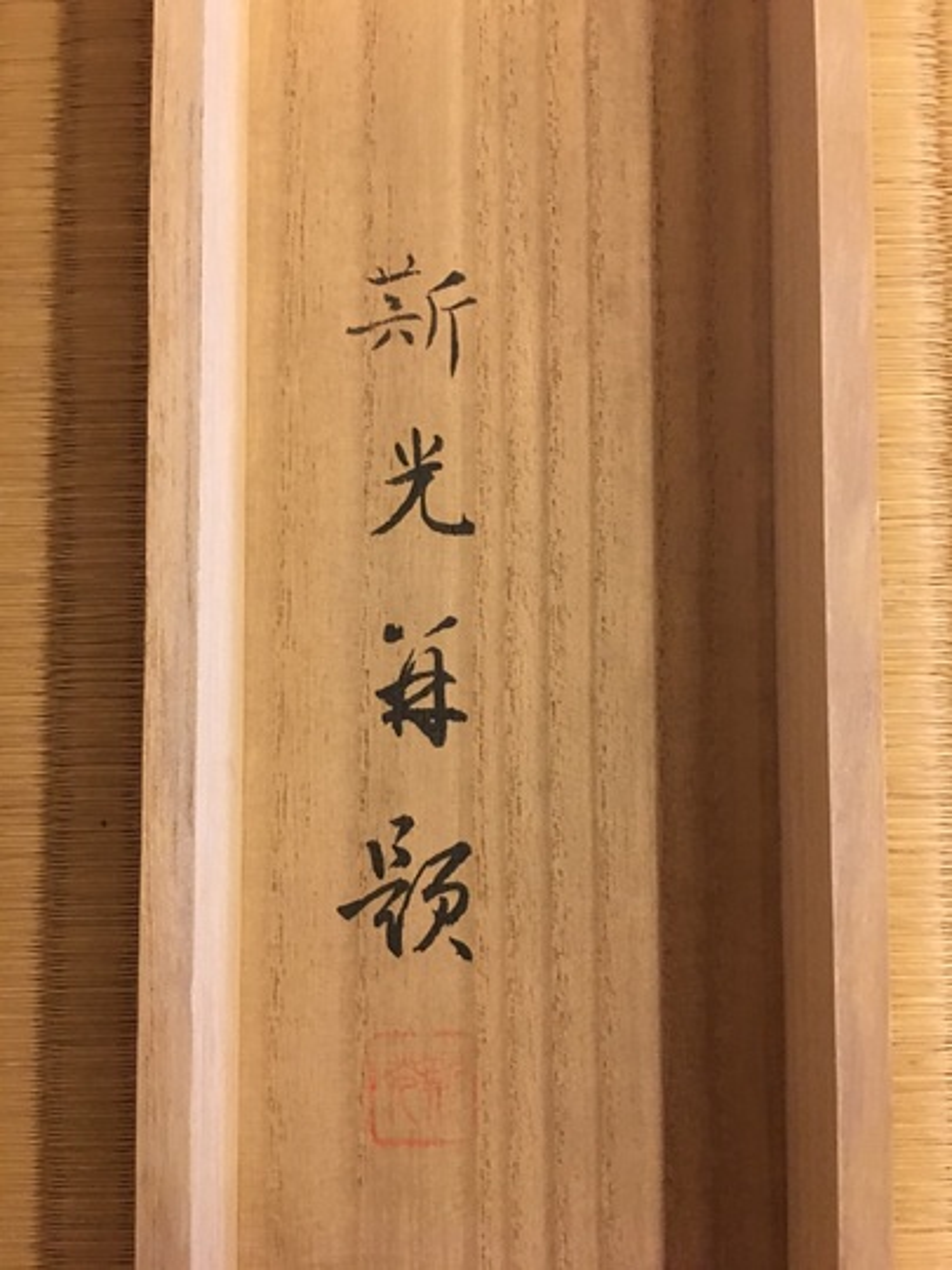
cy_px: 635
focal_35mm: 29
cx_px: 476
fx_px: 1063
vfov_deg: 61.7
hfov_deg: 48.2
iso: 80
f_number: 2.2
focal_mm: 4.15
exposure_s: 1/4
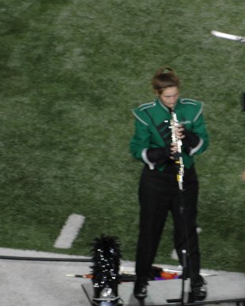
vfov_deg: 3.3
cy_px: 138
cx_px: 255
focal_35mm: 589
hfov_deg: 2.6
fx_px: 5334
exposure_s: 1/60
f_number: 2.8
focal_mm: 200
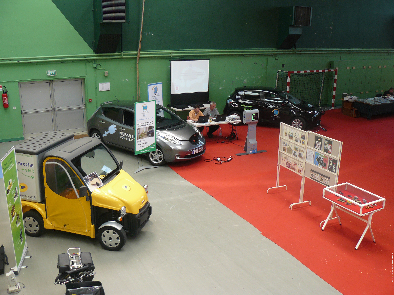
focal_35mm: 36
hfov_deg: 51.4
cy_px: 148
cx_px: 197
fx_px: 410
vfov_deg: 39.7
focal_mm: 6
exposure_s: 1/30
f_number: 2.8
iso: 200
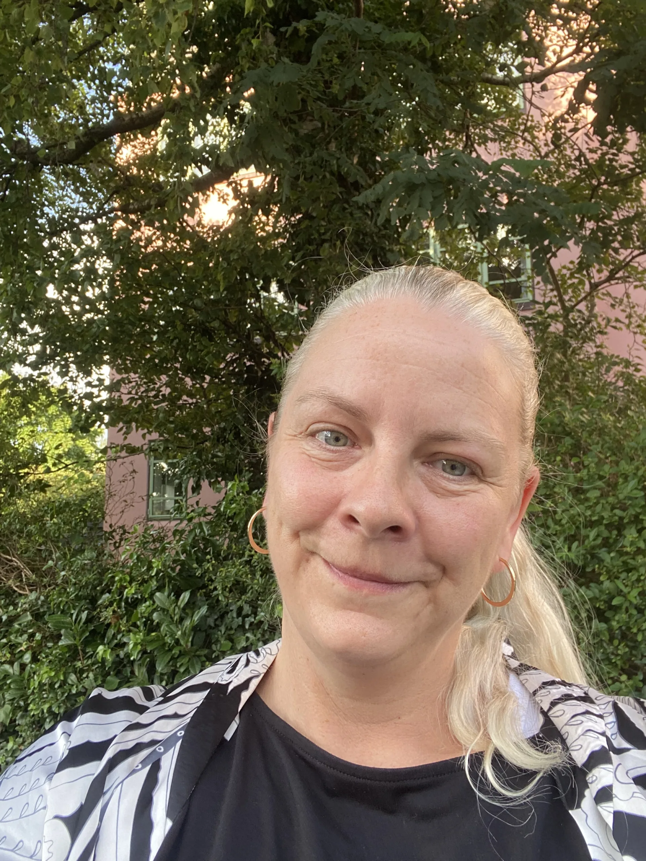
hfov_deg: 46.8
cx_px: 323
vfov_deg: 60.0
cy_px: 430
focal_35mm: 30
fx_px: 746
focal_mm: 2.71
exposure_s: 1/122
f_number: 2.2
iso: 32
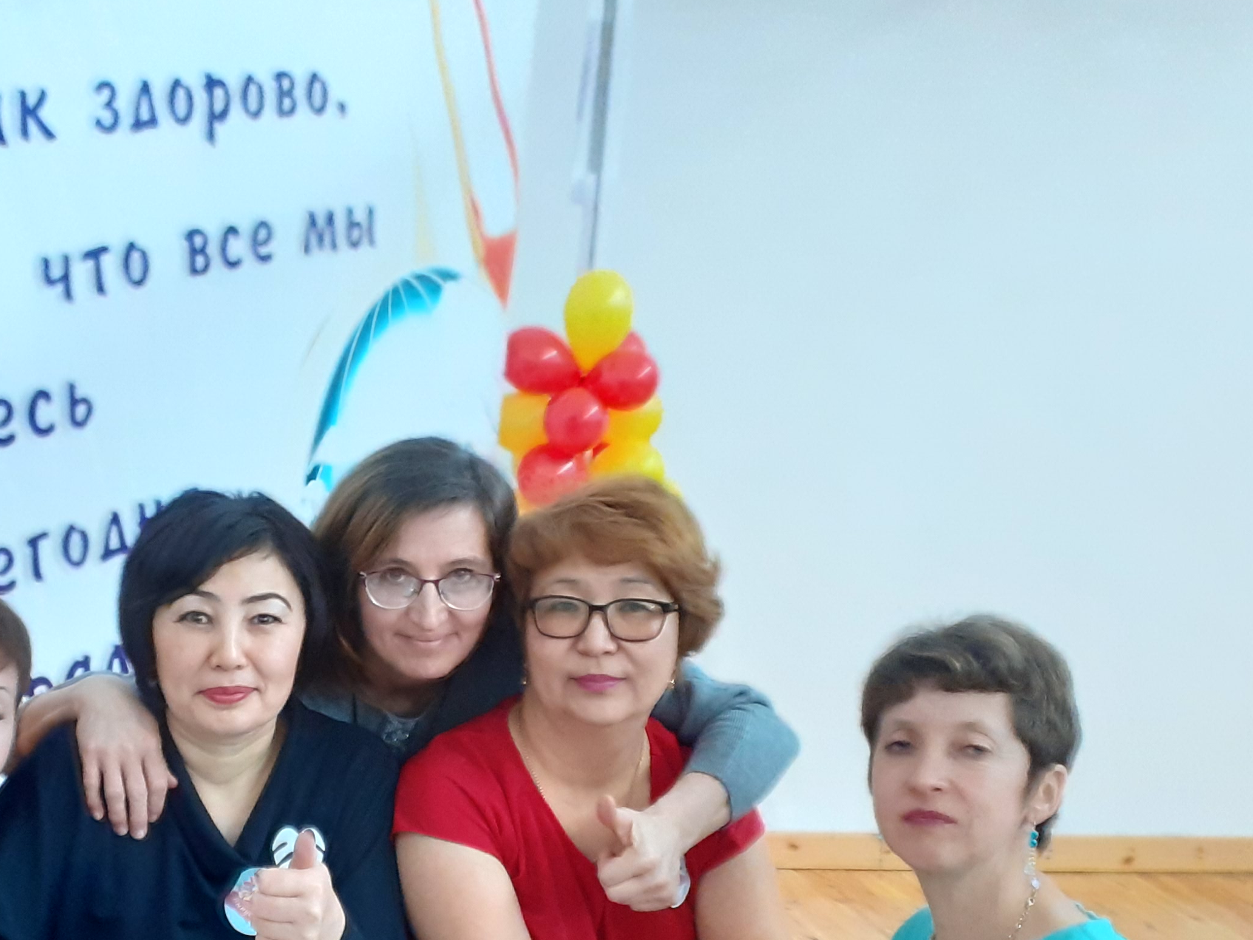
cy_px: 688
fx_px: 1955
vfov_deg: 26.7
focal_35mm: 54
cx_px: 284
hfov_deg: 34.6
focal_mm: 3.6
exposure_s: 1/25
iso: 250
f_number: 1.9
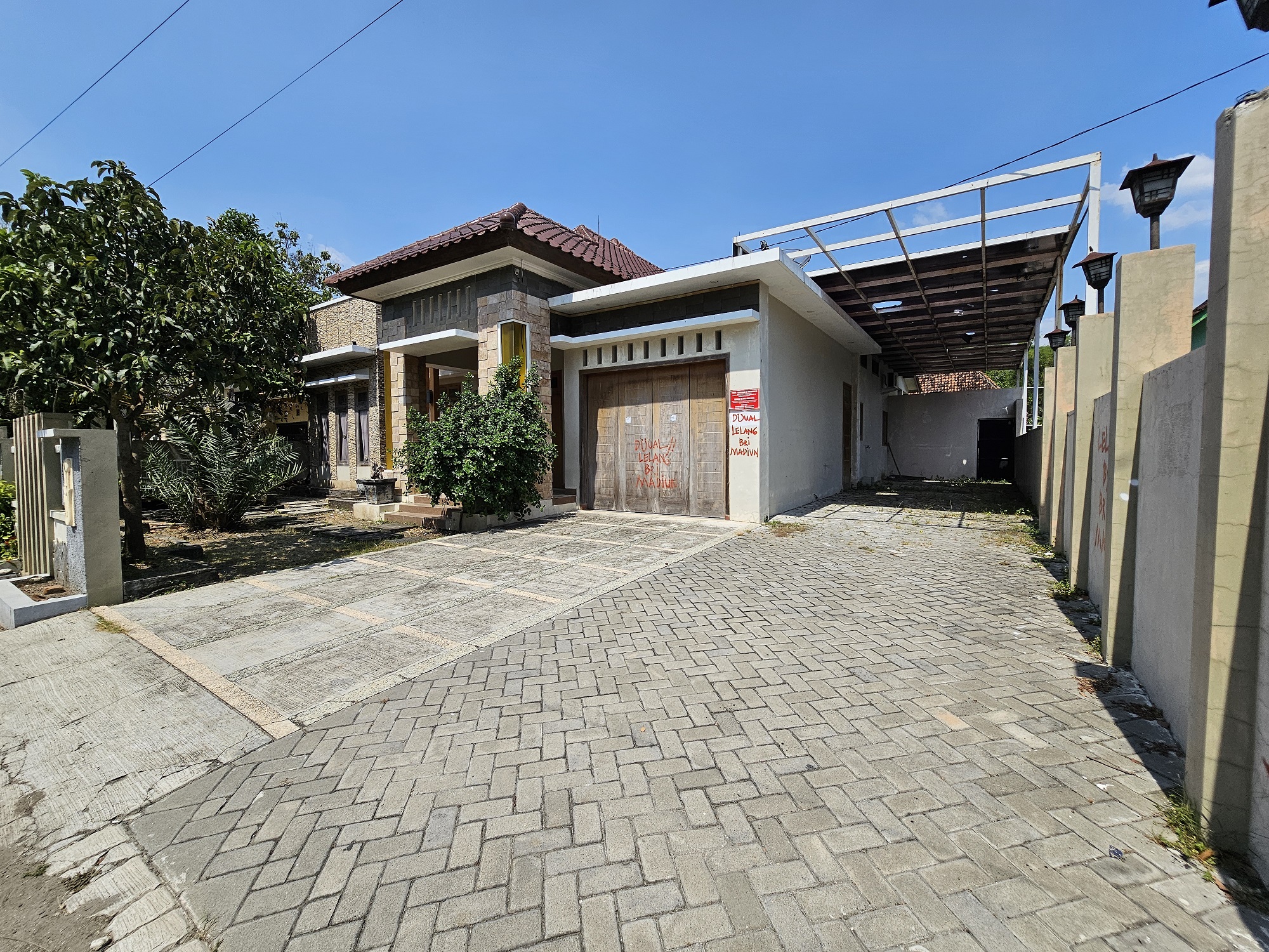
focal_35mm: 13
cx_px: 634
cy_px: 476
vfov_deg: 89.9
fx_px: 477
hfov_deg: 106.2
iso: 50
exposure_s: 1/3050
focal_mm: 2.2
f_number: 2.2
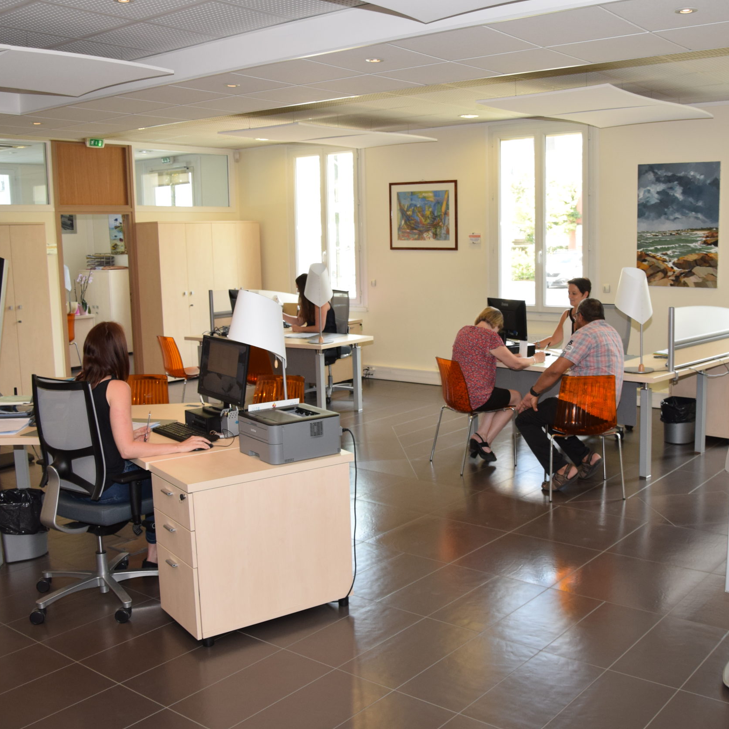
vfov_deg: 47.2
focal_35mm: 35
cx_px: 439
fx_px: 834
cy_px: 366
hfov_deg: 46.9
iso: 560
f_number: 5.6
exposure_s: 1/125
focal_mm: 18
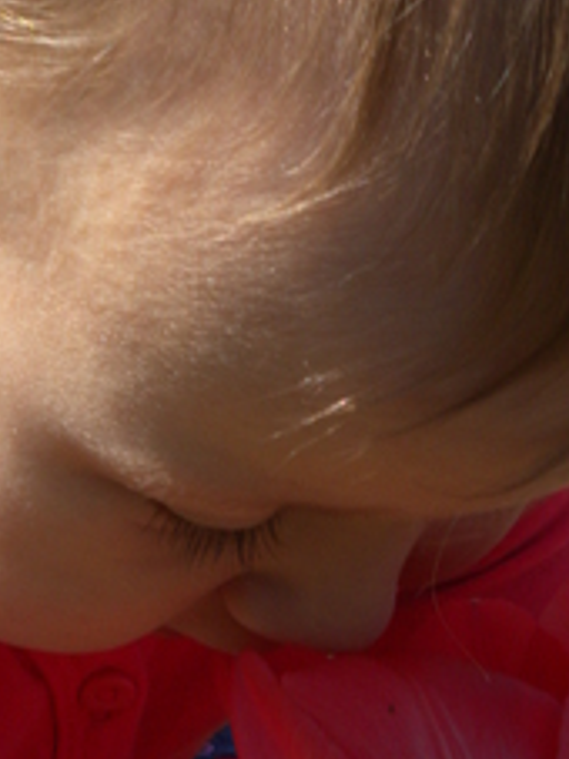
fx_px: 2962
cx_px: 284
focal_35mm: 135
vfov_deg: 14.6
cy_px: 288
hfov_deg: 11.0
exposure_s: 1/516
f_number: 4.6
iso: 119
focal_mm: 12.3
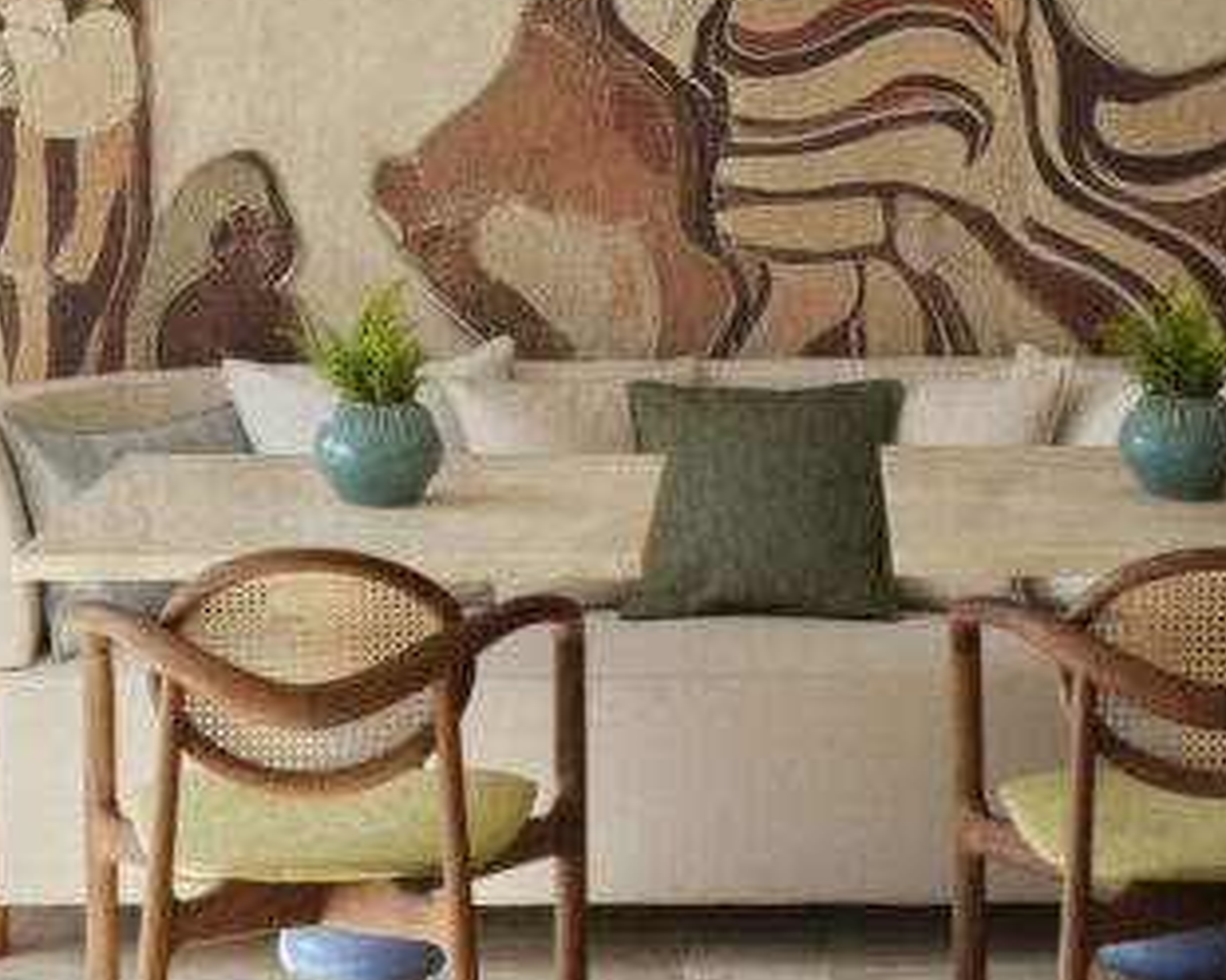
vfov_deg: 13.0
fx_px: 4209
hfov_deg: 16.6
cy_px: -190
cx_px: 740
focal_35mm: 116
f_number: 16
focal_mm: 45.7
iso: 400
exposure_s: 1/40
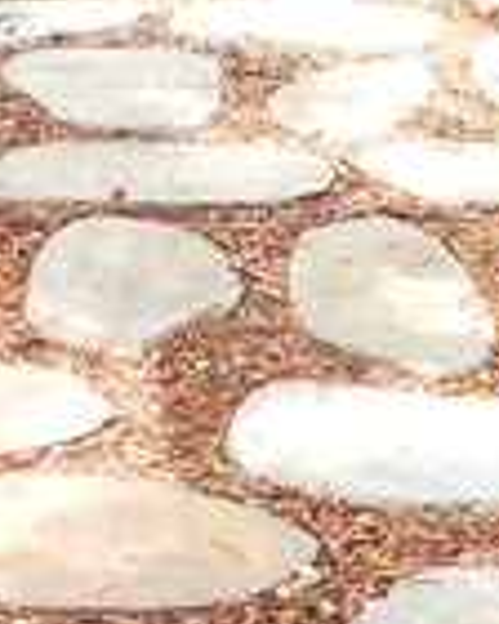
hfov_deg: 11.3
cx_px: -76
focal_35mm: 134
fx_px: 2474
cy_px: -443
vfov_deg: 13.2
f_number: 2.8
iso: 160
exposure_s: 1/250
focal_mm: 15
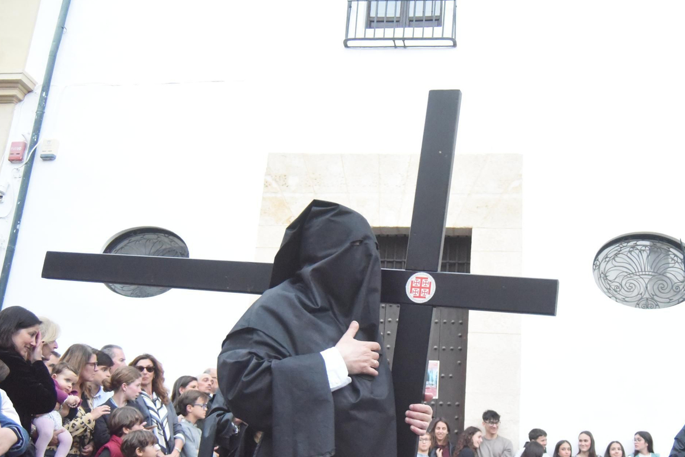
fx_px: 761
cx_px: 433
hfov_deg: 47.9
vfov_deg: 33.2
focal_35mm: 40
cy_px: 290
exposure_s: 1/125
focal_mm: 29
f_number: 6.3
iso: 11400
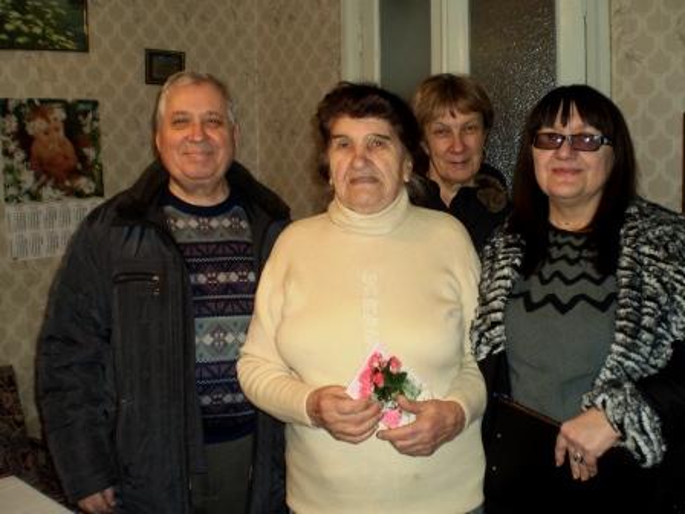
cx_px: 342
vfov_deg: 39.7
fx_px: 712
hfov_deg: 51.4
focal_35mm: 36
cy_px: 257
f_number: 3.1
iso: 125
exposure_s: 1/30
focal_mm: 6.3
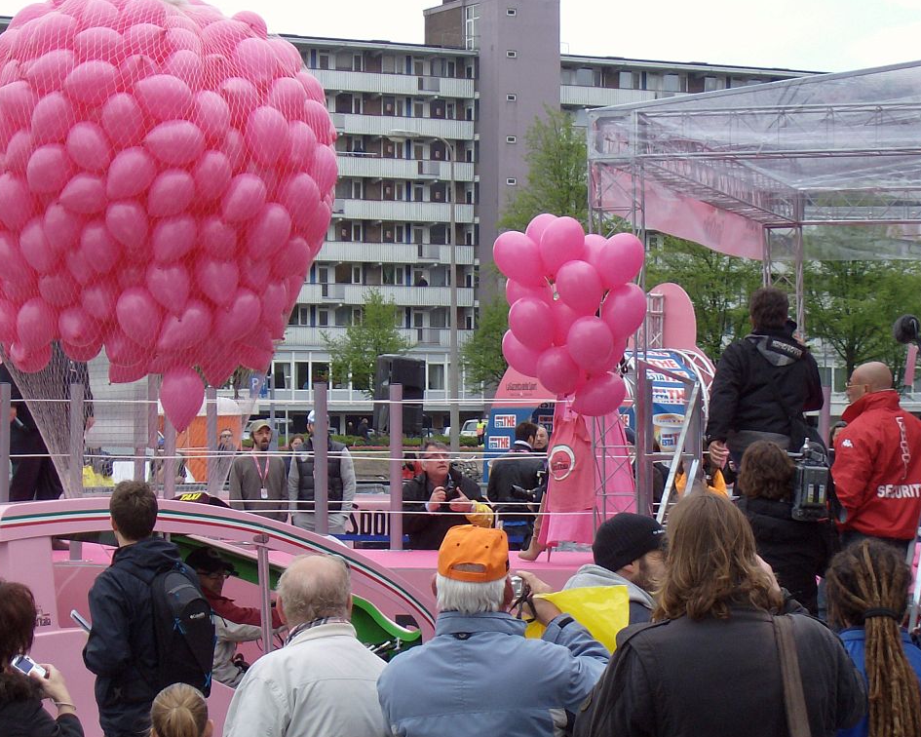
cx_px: 460
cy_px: 367
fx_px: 3107
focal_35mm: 114
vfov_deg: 13.5
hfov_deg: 16.9
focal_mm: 18
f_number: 4.8
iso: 100
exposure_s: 1/225
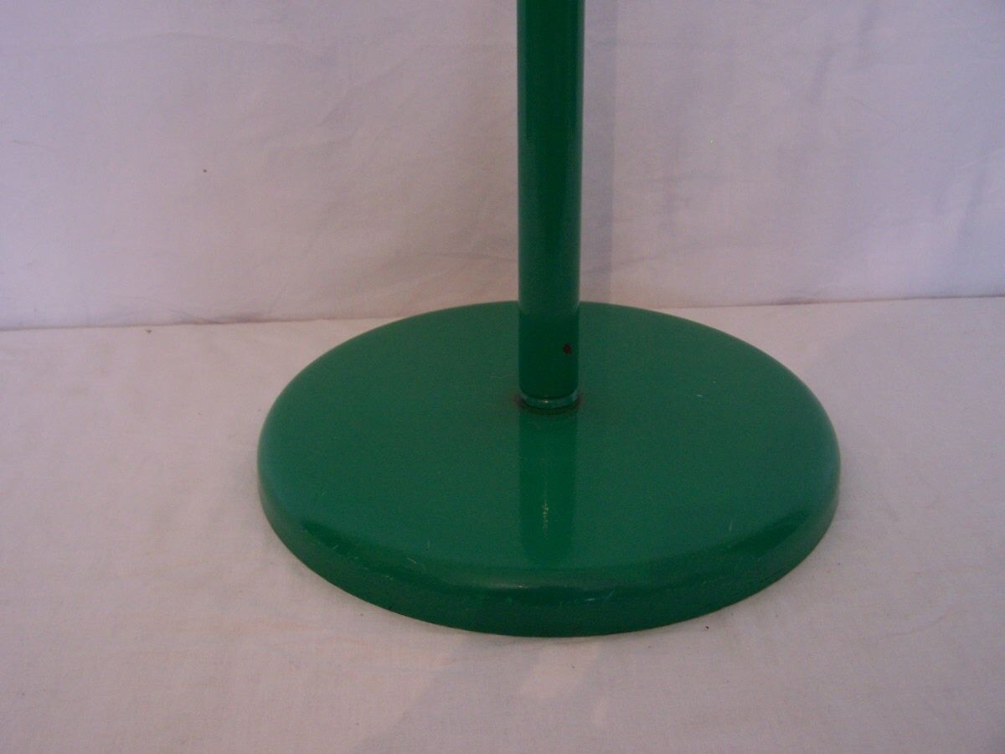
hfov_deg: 49.0
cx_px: 502
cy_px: 377
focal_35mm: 38
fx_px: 1103
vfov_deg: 37.7
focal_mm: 6.3
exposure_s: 1/30
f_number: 2.8
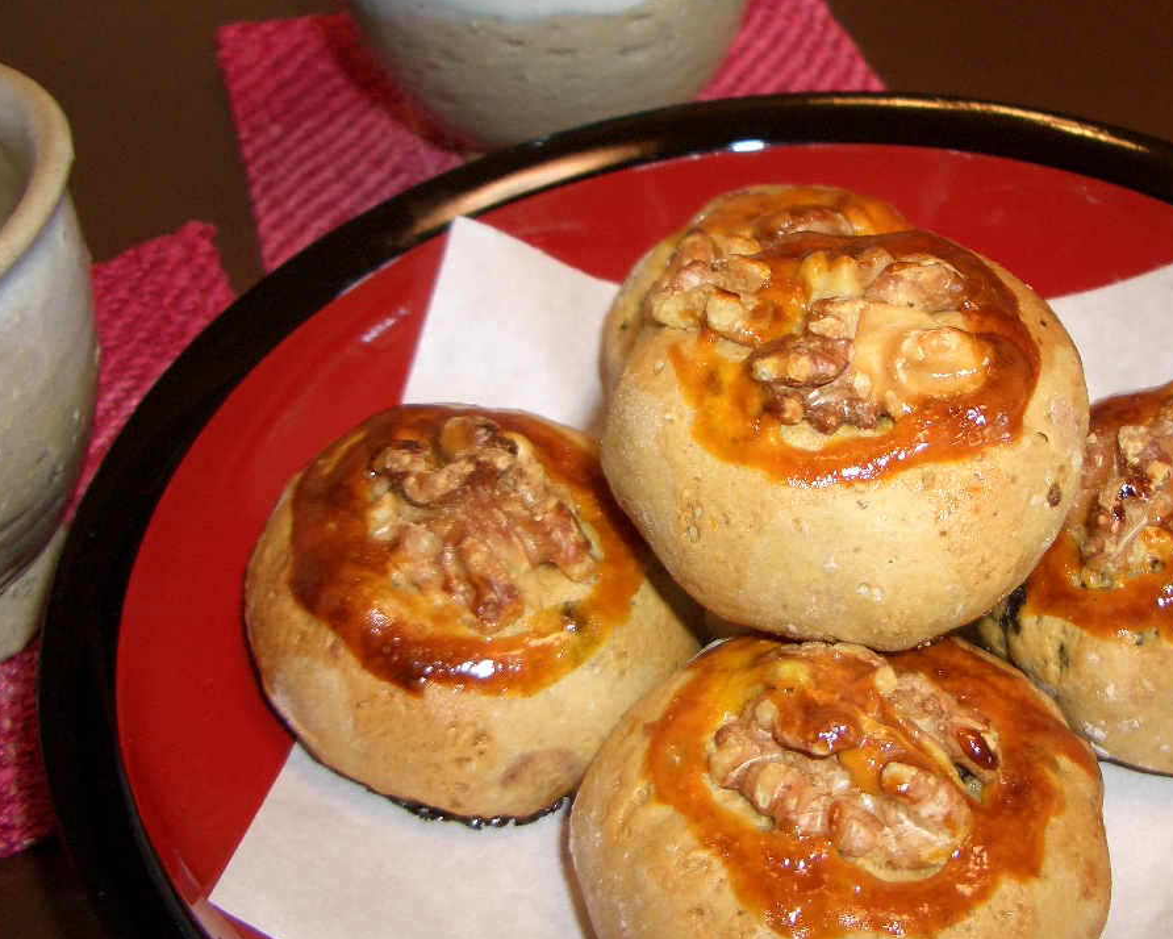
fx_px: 1701
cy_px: 542
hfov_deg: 37.7
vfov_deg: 30.8
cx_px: 771
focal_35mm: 49
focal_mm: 5.8
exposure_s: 1/60
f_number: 2.6
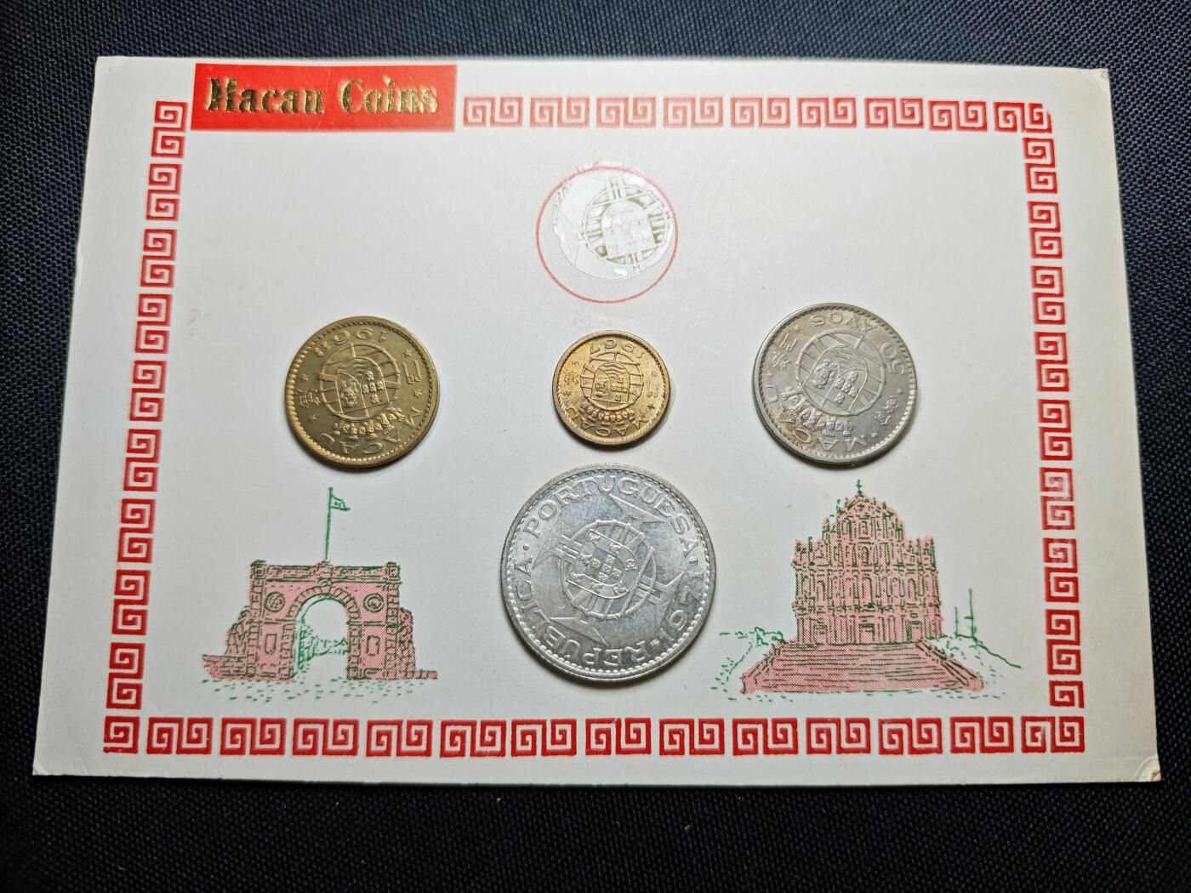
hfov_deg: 71.6
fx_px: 826
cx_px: 596
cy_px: 446
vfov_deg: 56.8
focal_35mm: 24
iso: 50
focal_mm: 5.84
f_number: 1.6
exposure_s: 1/117
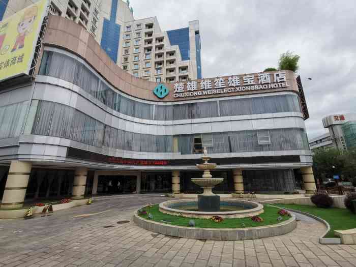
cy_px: 134
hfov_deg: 91.0
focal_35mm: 17
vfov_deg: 74.7
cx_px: 178
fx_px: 175
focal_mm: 2.23
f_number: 2.2
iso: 50
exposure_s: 1/714
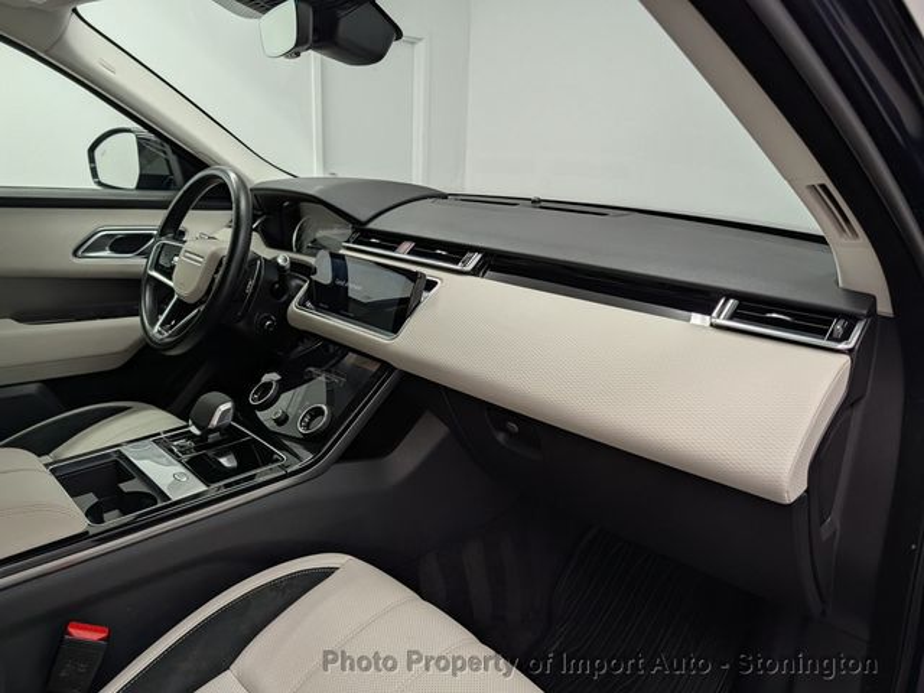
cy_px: 346
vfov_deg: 56.8
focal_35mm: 24
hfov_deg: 71.6
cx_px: 462
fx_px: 641
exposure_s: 1/120
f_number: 1.68
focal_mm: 6.9
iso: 43
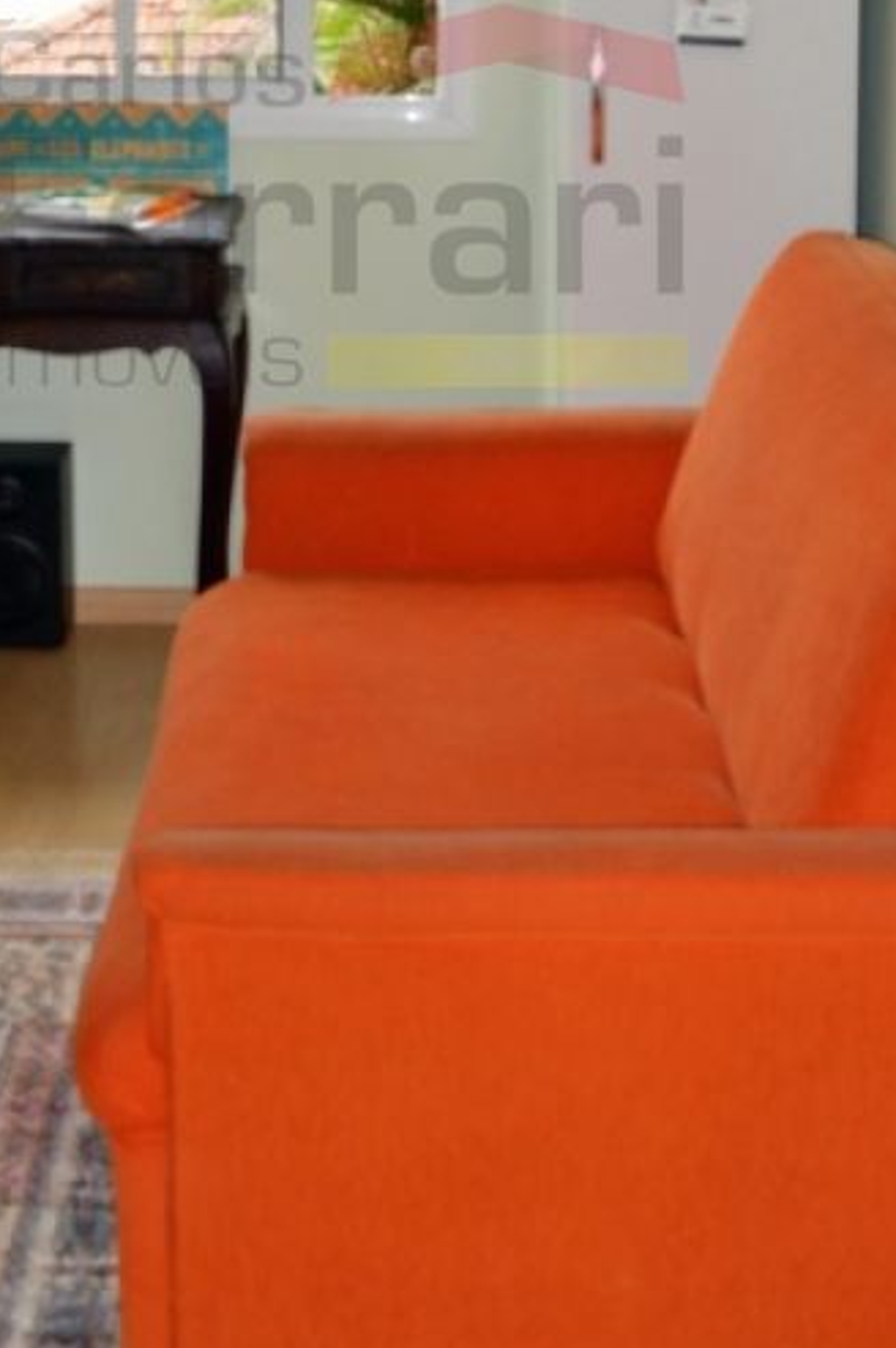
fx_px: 2841
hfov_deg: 17.9
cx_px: 339
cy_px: 197
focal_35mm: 76
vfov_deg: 26.0
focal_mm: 26
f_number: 8
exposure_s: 1/60
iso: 450
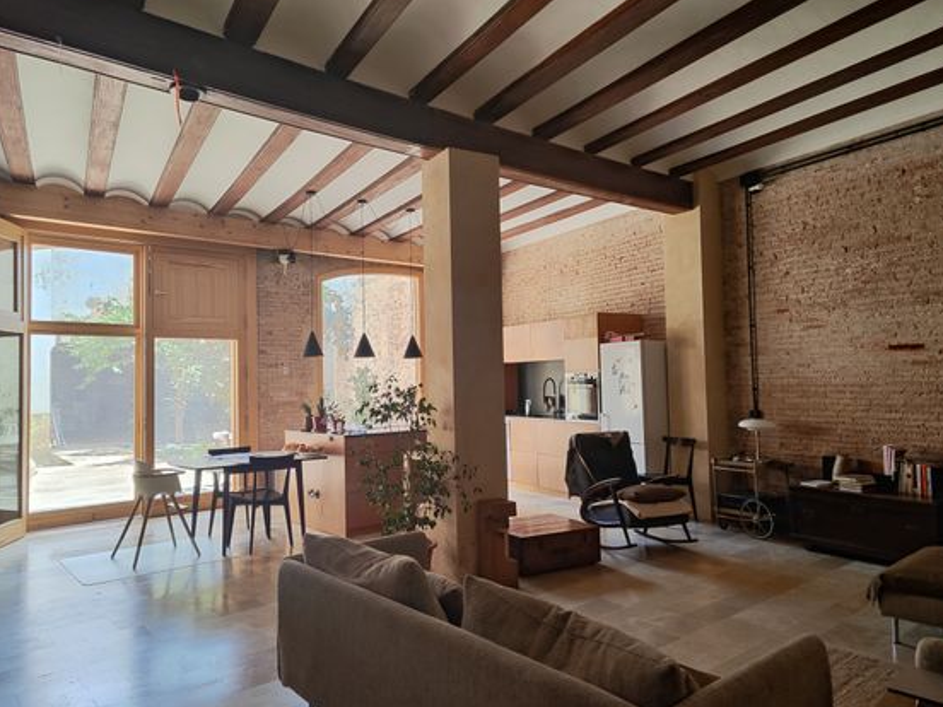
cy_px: 357
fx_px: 681
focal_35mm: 25
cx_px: 441
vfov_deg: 54.9
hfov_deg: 69.3
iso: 50
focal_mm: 5.4
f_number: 1.8
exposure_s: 1/109
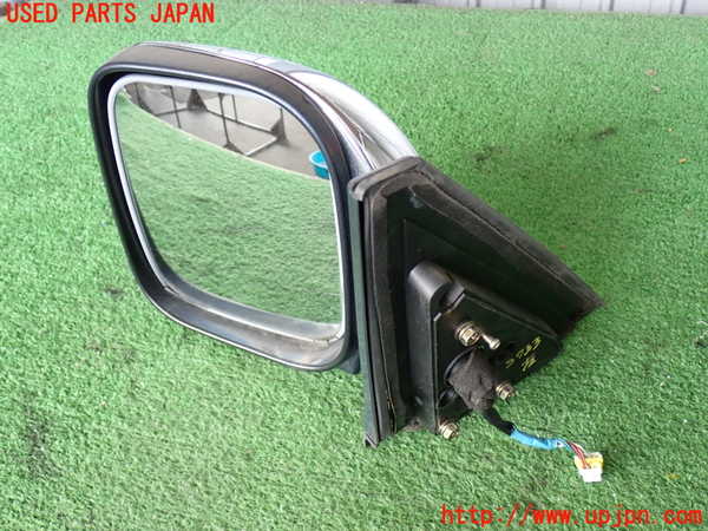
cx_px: 354
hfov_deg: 49.0
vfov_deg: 37.7
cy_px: 266
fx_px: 777
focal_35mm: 38
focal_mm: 6.83
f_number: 2.7
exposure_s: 1/50
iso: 200
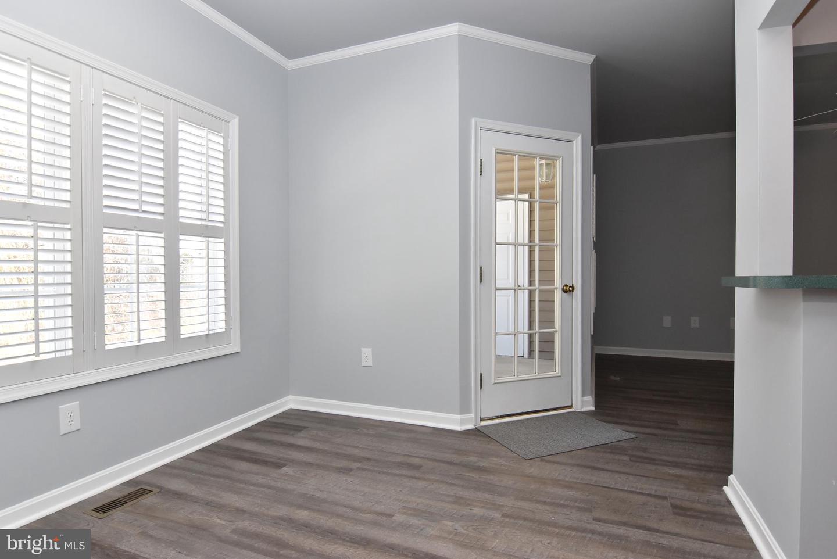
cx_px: 418
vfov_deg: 67.5
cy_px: 280
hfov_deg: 90.0
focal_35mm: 18
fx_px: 419
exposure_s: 1/60
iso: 800
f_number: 8
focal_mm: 12
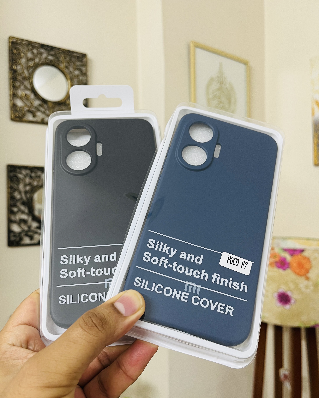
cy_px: 211
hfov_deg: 51.5
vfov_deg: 62.2
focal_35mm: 28
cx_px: 155
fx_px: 330
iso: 80
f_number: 1.6
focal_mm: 5.1
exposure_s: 1/50
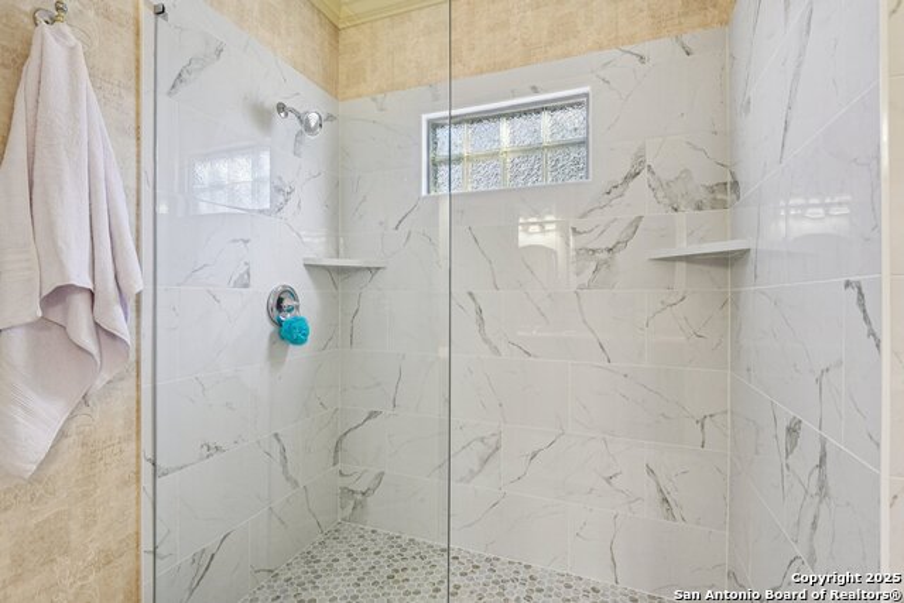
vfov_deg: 73.8
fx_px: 402
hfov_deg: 96.7
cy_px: 302
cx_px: 452
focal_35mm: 16
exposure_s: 1/15
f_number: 8
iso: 1100
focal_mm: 16
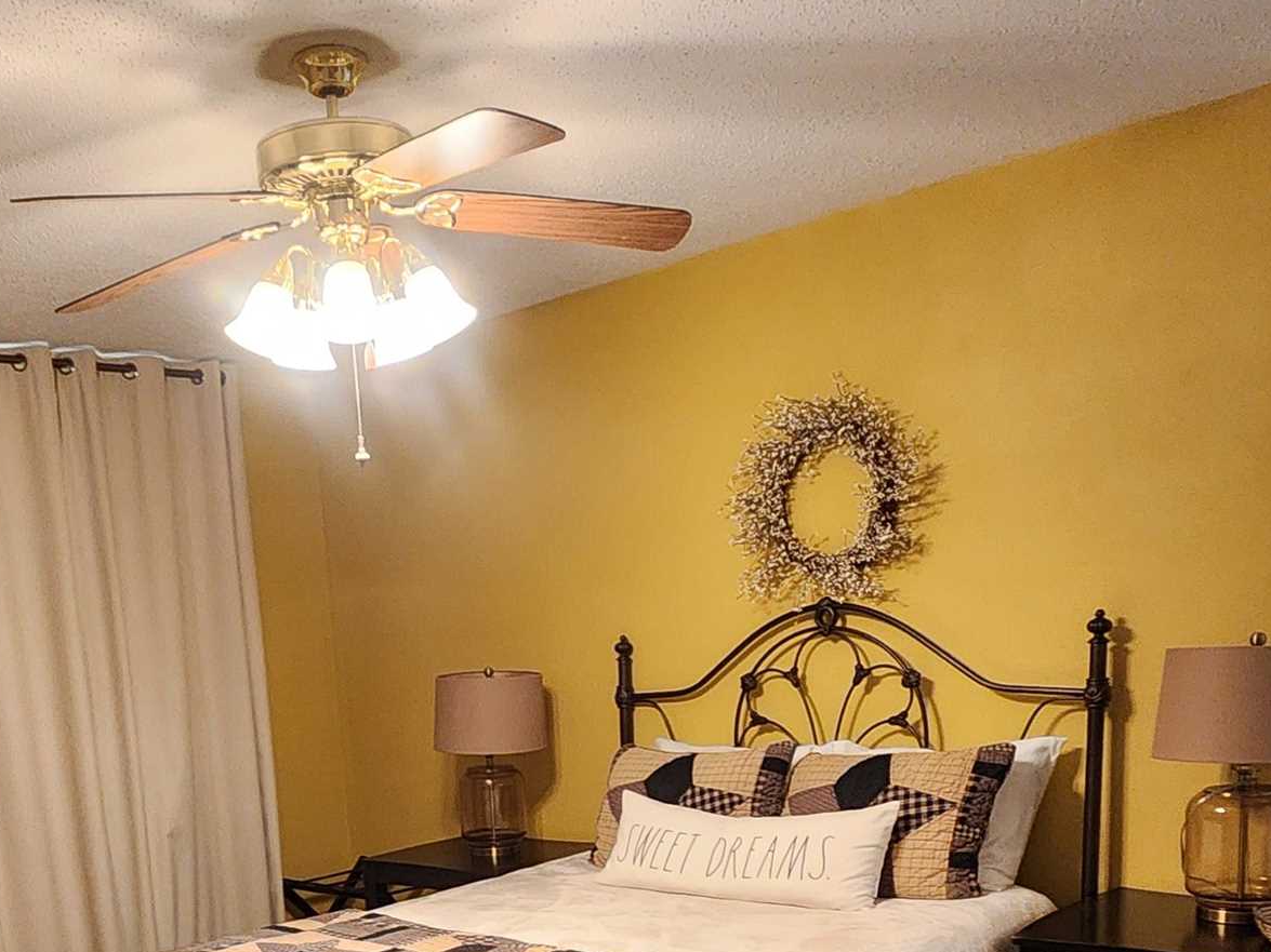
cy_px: 908
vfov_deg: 38.1
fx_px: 1248
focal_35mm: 34
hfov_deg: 53.2
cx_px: 451
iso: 400
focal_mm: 2.2
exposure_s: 1/40
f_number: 2.2
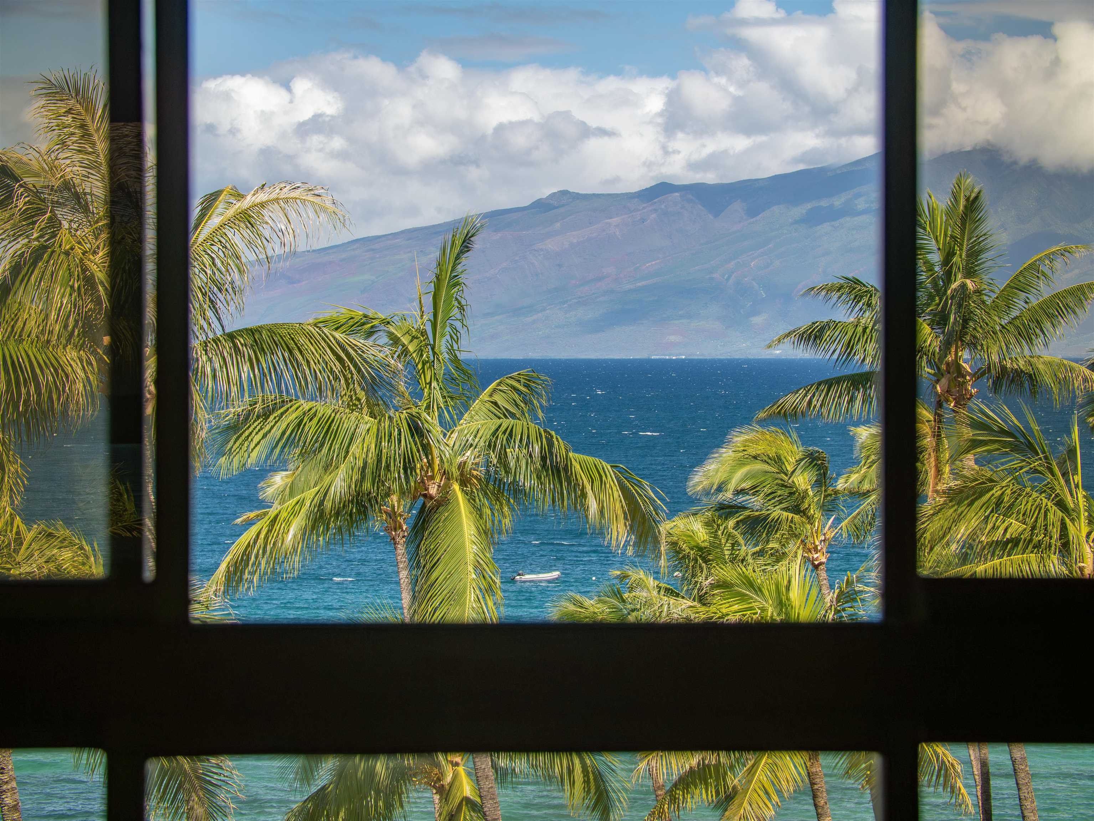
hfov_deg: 14.7
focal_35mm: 134
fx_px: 4236
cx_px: 547
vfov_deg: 11.1
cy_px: 410
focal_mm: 67
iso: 400
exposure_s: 1/800
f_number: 5.6
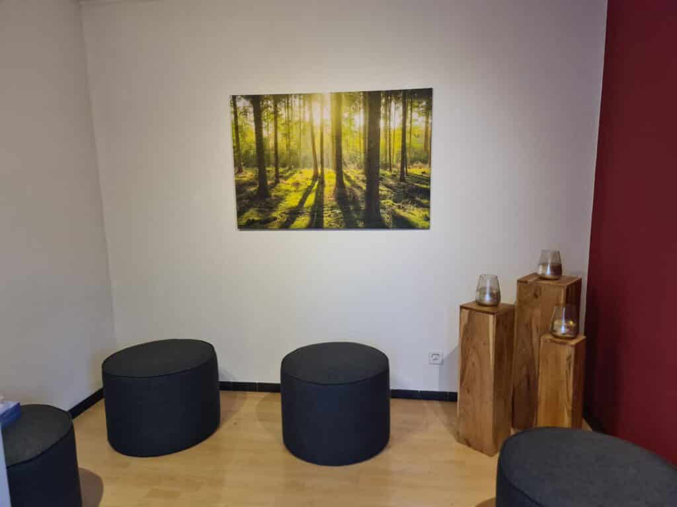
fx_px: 489
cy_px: 254
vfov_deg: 54.9
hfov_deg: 69.4
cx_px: 338
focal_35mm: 25
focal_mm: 7
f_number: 1.8
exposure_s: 1/100
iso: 250
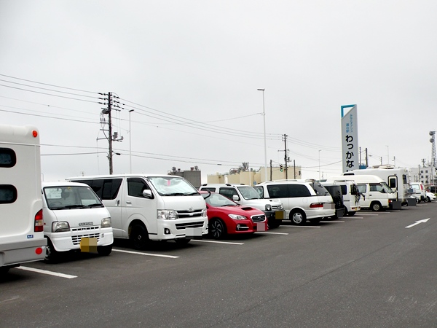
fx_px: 341
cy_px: 164
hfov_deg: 65.3
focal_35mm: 27
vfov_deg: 51.4
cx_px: 218
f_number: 3.5
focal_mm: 4.7
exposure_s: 1/96.1
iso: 64
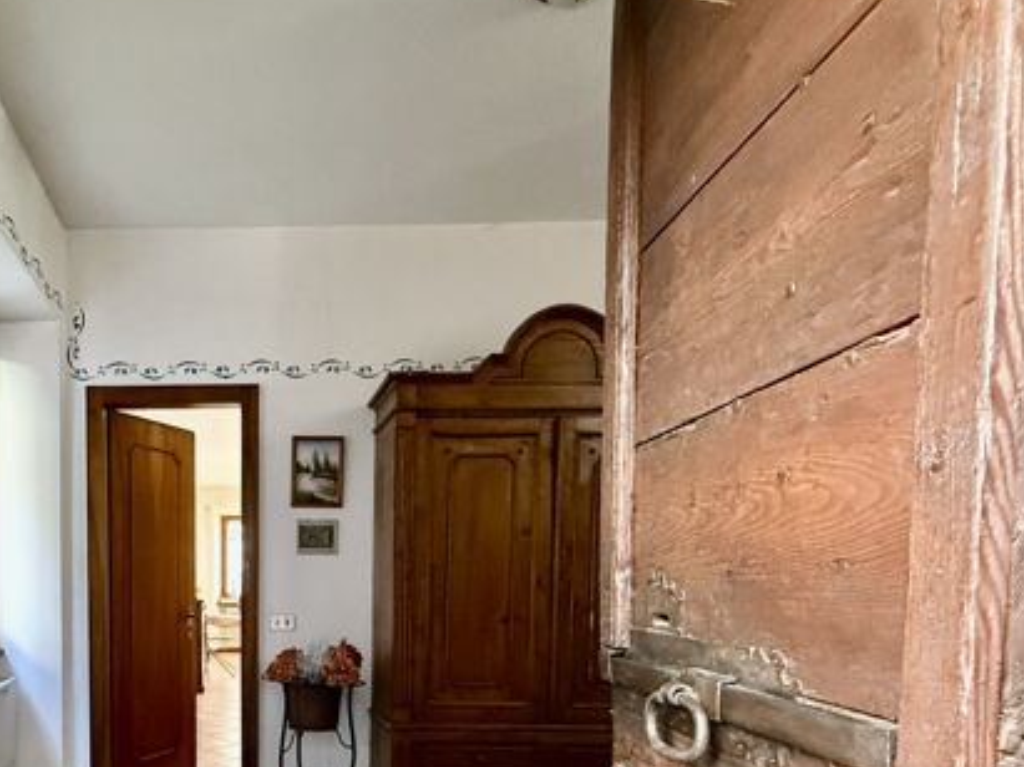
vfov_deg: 52.9
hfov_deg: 65.6
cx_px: 216
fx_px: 710
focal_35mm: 24
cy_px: 620
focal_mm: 2.22
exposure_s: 1/60
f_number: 2.2
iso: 1000
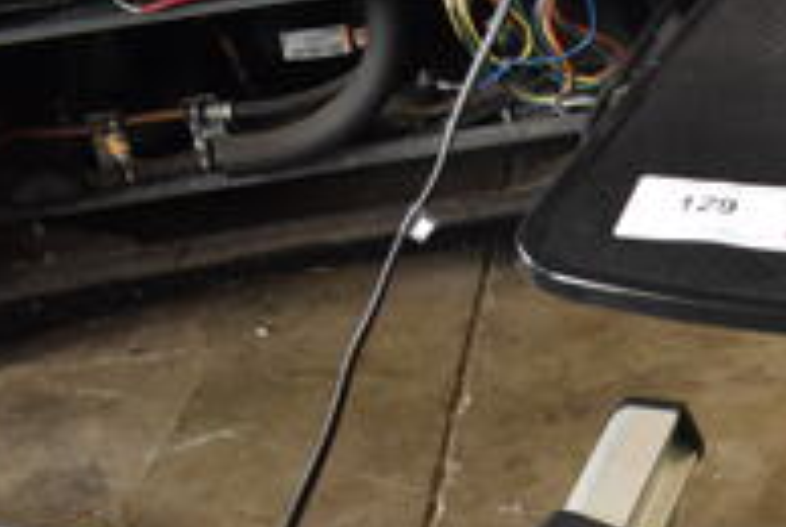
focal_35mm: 85
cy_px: 624
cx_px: 989
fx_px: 1859
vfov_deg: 15.6
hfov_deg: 21.8
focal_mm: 18
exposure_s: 1/125
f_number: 3.5
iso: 1100
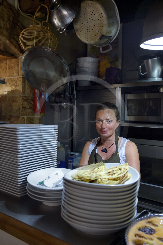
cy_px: 122
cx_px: 82
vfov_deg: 55.8
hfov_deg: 38.8
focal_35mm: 34
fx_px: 231
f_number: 5
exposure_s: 1/30
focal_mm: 34
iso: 1000
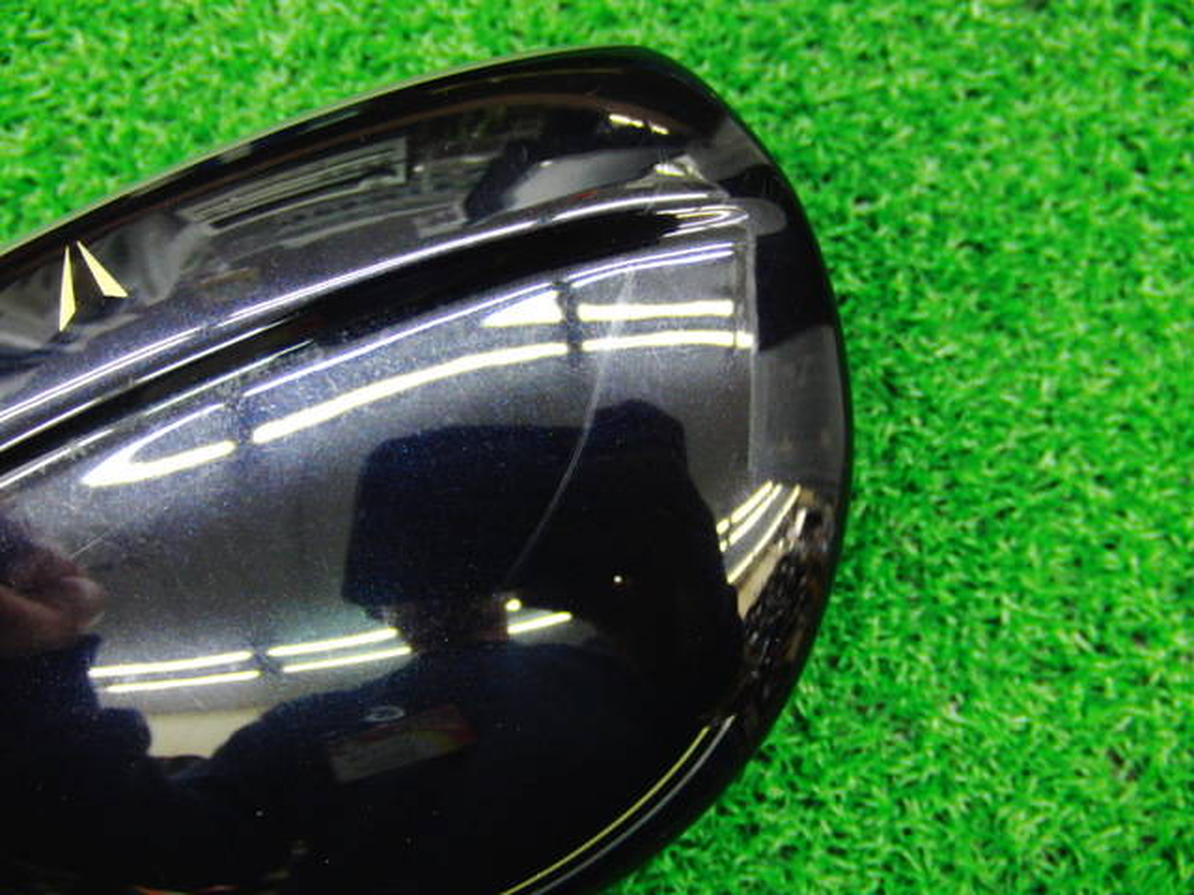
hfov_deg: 50.1
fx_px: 1276
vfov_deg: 38.7
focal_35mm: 37
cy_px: 448
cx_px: 597
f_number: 3.6
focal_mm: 6.42
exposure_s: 1/20
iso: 400
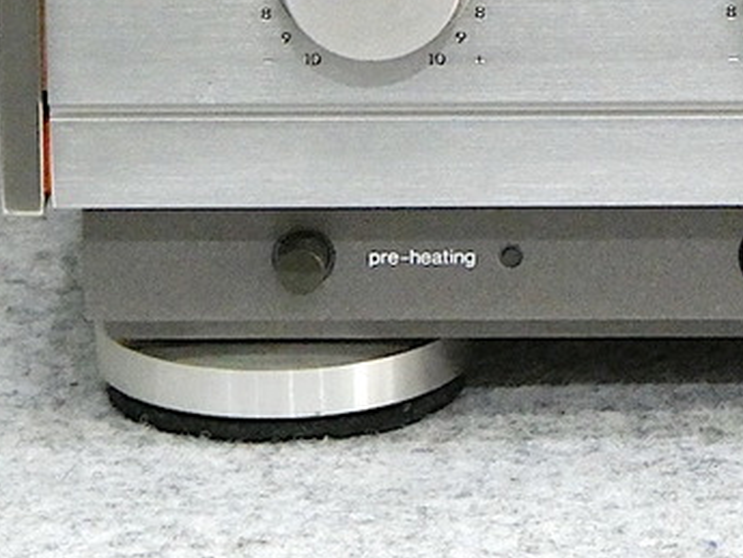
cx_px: 900
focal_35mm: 595
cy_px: -155
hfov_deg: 3.3
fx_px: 12776
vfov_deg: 2.5
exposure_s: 1/50
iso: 1600
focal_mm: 38.4
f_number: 5.6
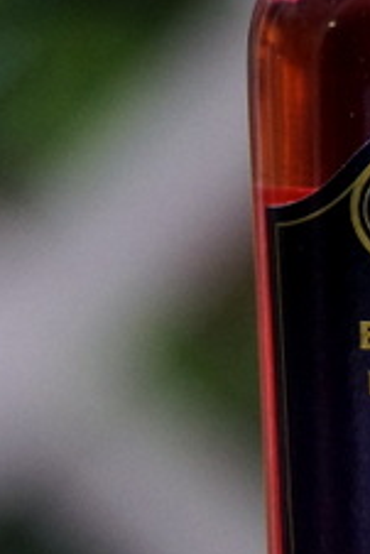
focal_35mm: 584
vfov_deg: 3.5
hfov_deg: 2.4
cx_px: 489
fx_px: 8989
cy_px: 314
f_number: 5
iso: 1000
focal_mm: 110
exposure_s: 1/200
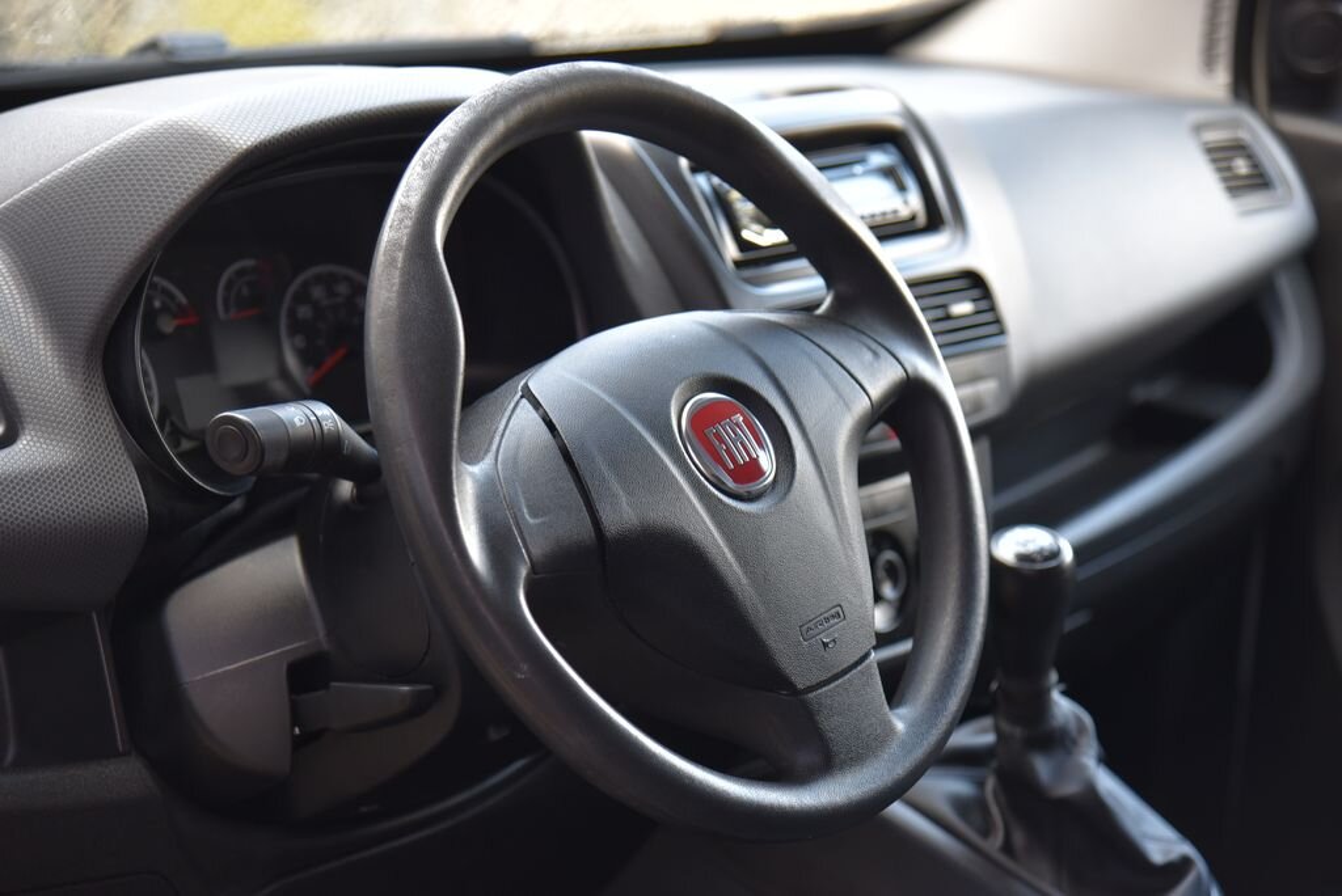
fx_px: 3431
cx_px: 671
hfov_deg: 22.1
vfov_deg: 14.9
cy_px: 448
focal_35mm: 92
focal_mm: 92
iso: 500
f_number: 4
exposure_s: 1/60
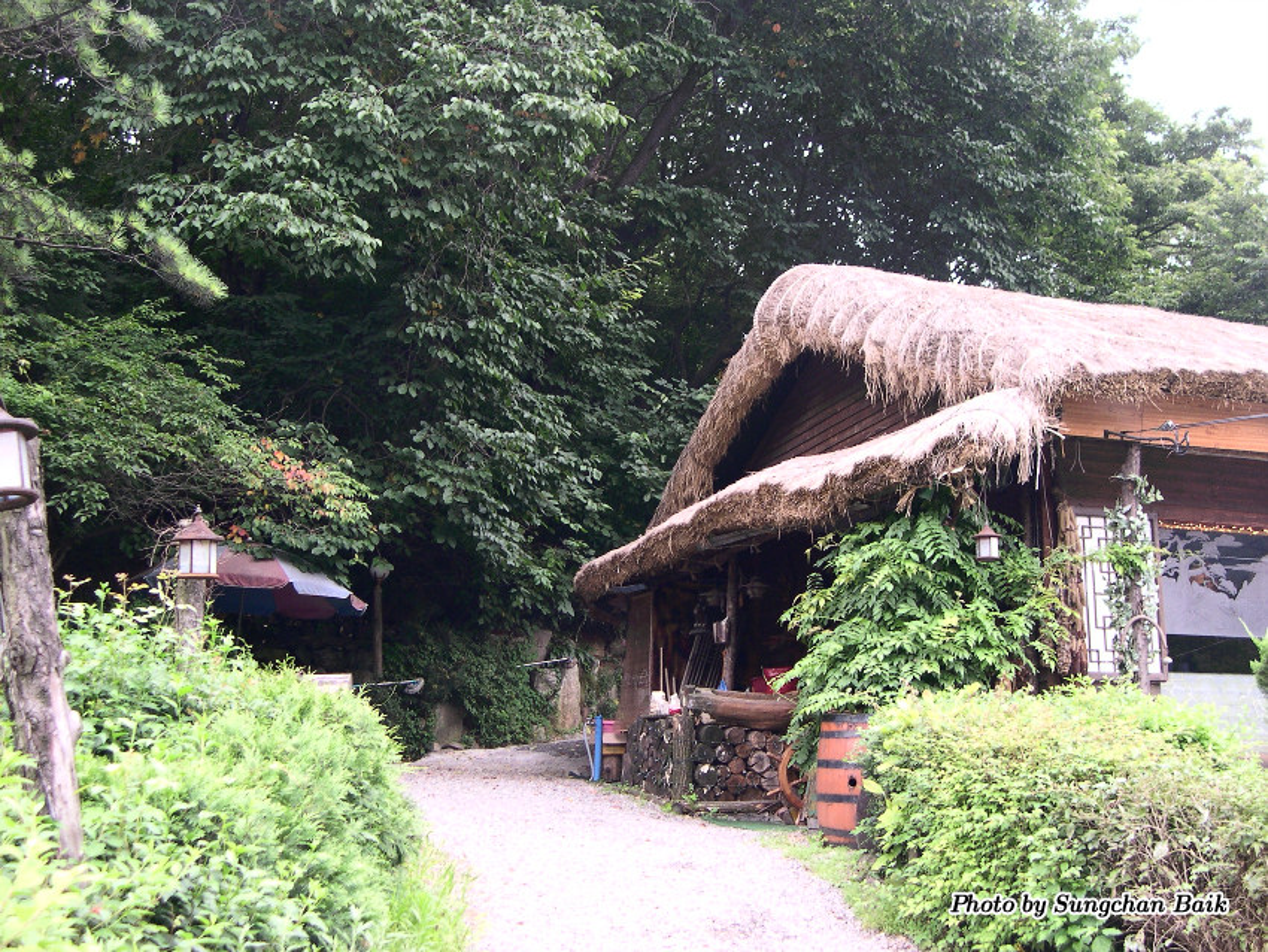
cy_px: 476
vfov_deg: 34.4
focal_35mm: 42
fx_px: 1539
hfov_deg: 44.8
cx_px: 634
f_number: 2.9
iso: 100
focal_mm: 9
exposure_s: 1/25.4
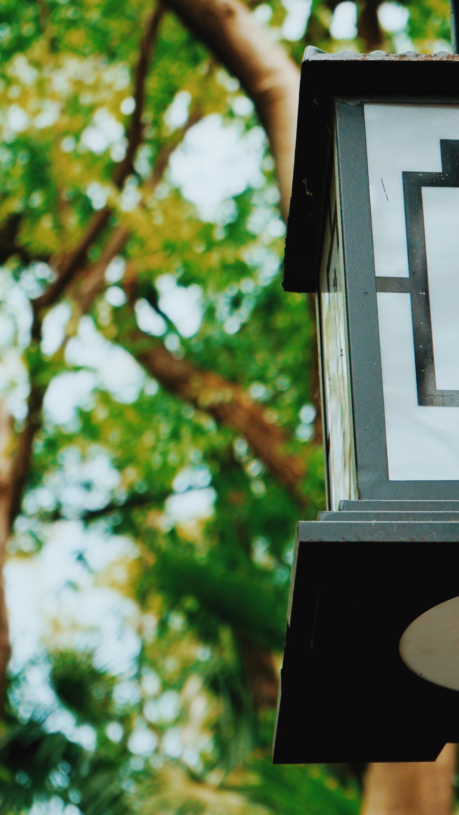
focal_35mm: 116
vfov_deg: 18.5
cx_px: 410
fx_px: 2510
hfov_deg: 10.4
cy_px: 331
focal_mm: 69
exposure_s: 1/833
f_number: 5.6
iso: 400
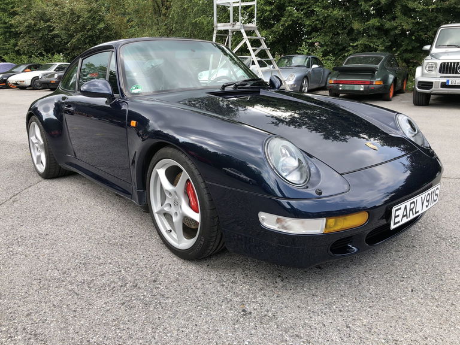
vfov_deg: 49.7
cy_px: 172
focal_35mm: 28
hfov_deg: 63.4
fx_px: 372
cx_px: 230
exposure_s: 1/384
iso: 20
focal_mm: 4
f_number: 1.8
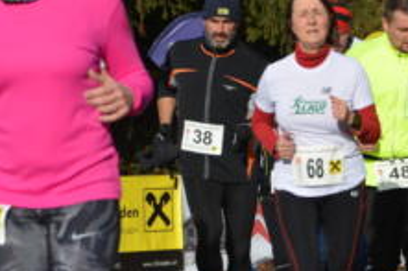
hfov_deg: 7.6
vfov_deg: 5.1
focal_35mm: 271
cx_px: 282
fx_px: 3069
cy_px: 141
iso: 400
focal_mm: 80
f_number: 6.7
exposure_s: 1/1500
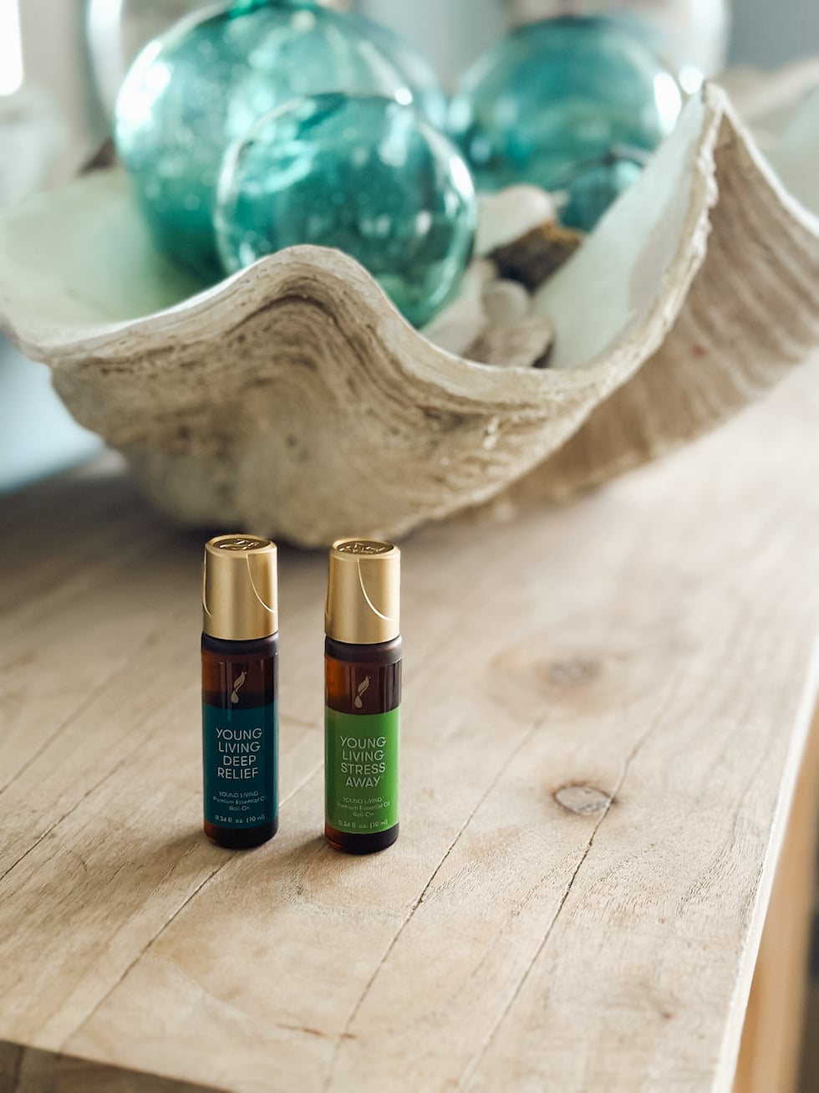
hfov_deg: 30.3
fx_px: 1514
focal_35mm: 48
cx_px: 410
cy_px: 546
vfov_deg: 39.7
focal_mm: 6.86
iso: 320
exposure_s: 1/40
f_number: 1.8
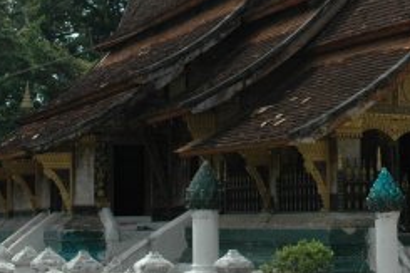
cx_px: 284
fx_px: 1206
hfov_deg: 19.2
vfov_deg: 12.8
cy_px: 47
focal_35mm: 106
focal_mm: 24
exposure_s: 1/400
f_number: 10
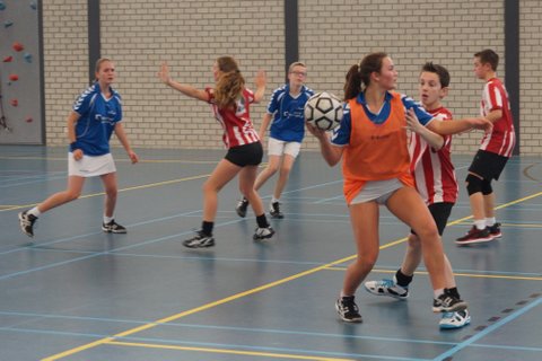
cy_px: 180
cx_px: 271
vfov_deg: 22.6
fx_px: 903
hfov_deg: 33.4
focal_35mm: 60
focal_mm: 40
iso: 800
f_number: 3.2
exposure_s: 1/200
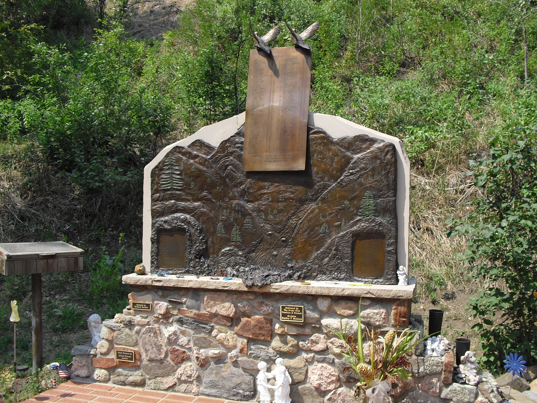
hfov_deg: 50.1
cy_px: 199
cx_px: 268
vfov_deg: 38.7
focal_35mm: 37
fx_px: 574
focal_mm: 6.3
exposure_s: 1/125
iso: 100
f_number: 7.8
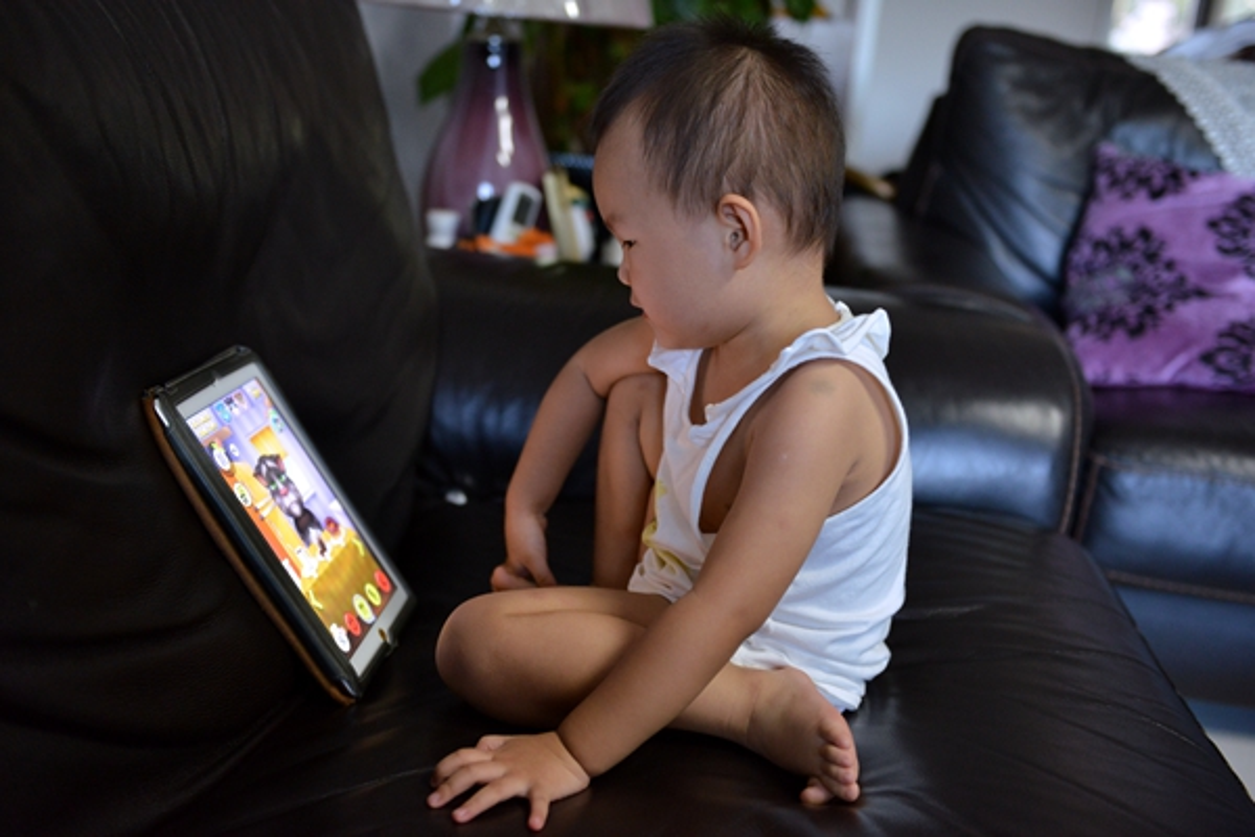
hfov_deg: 48.5
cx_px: 628
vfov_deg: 33.4
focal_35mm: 40
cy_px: 418
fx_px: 1394
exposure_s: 1/125
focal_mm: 40
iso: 2200
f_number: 2.8
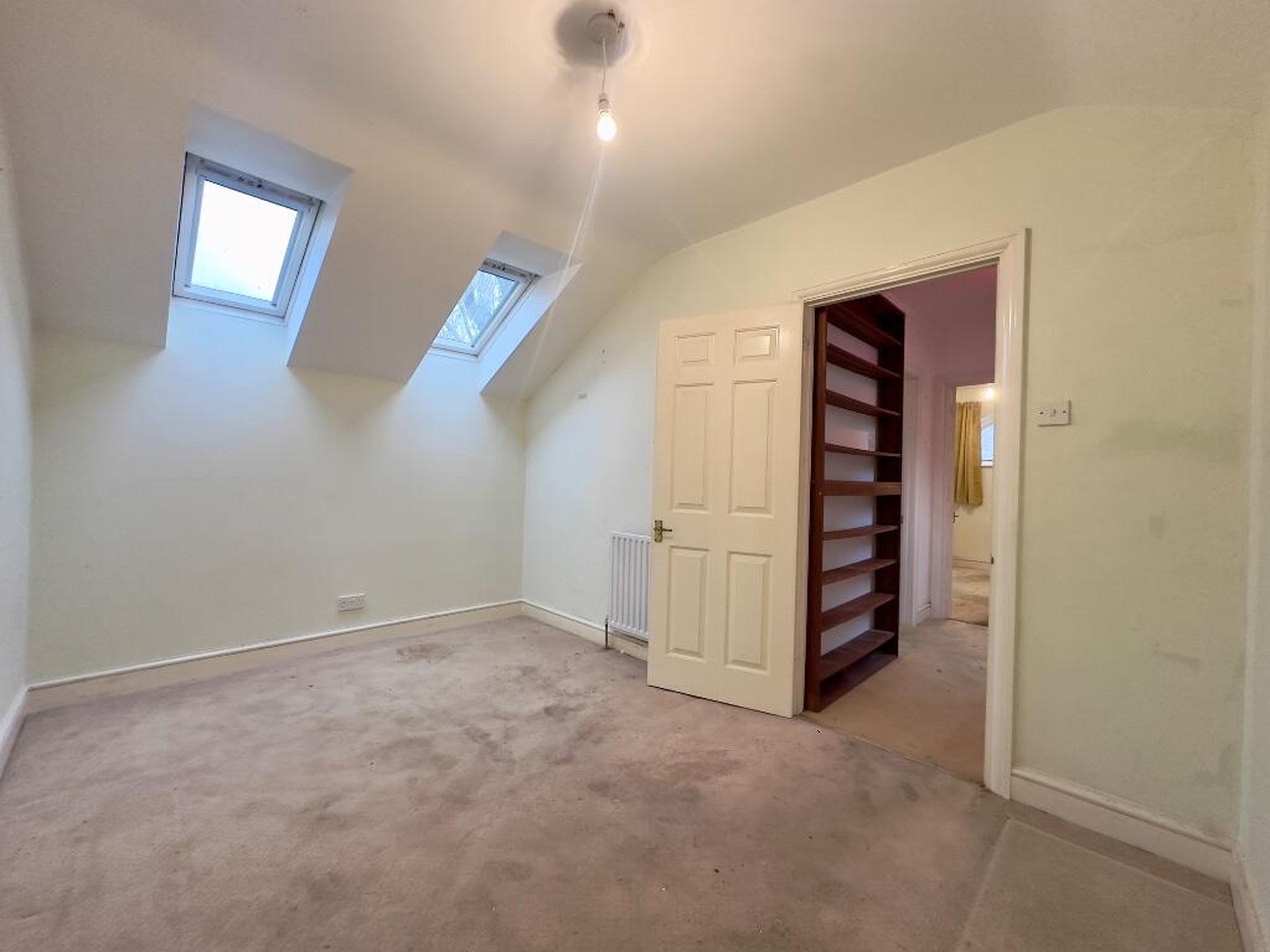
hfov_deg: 102.1
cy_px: 476
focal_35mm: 14
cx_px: 635
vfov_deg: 85.7
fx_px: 514
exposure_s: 1/100
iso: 250
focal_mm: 2.22
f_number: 2.2
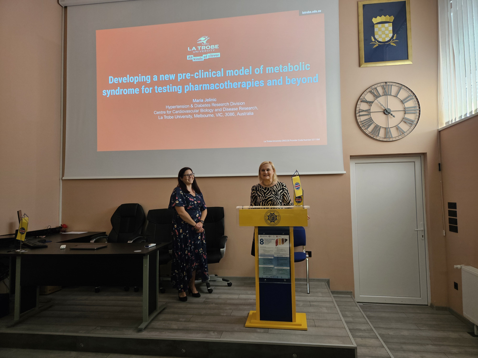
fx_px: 318
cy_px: 179
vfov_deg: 58.9
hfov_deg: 73.9
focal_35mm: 23
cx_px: 239
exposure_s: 1/60
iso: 160
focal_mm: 5.4
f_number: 1.8
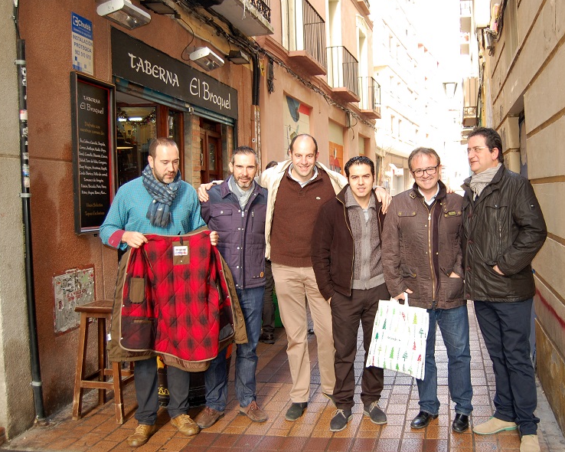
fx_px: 662
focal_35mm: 40
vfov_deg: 37.7
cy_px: 226
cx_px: 337
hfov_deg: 46.0
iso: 400
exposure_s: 1/100
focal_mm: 23
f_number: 3.8
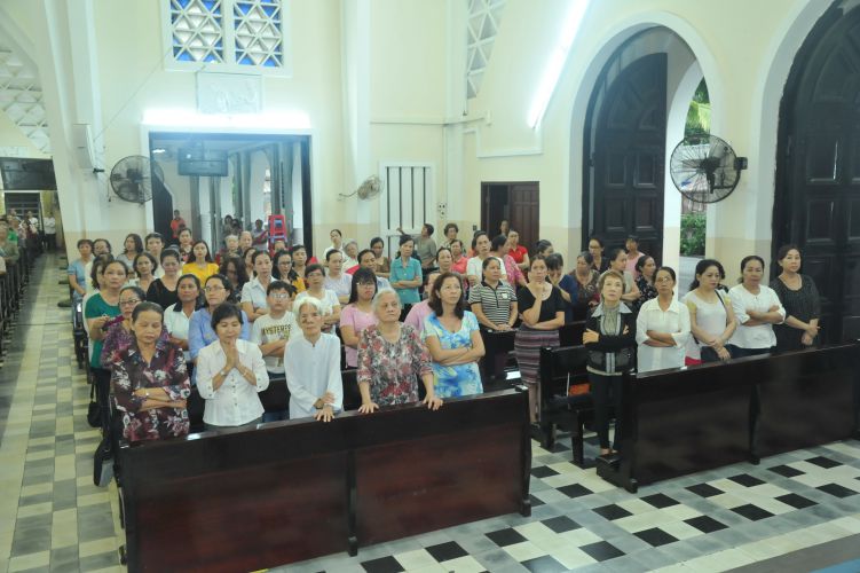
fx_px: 764
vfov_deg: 41.1
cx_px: 430
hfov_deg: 58.7
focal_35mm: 32
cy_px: 286
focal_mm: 32
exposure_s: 1/80
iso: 2000
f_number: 5.6
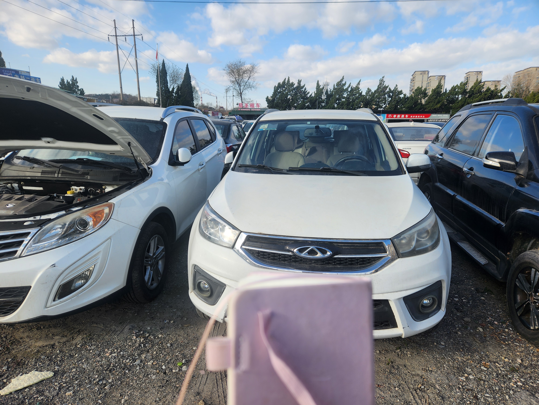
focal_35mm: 23
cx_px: 270
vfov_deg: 58.9
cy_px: 202
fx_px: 358
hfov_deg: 73.9
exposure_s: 1/784
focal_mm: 5.4
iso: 20
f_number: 1.8
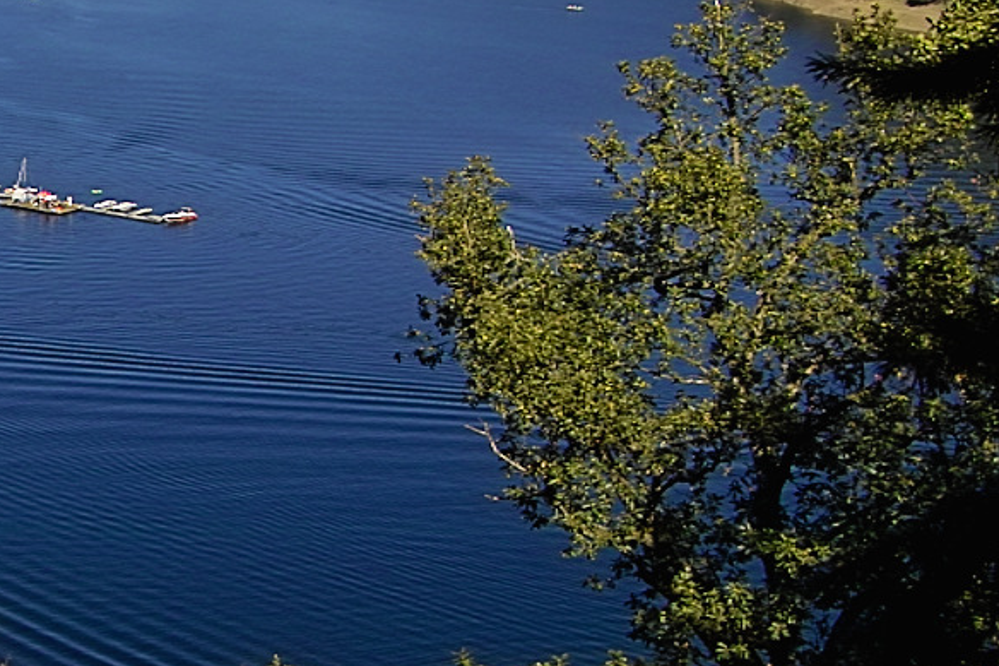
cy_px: 158
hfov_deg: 22.5
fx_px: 2441
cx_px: 65
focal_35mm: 88
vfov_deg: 15.4
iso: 100
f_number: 8
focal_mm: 20
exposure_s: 1/250
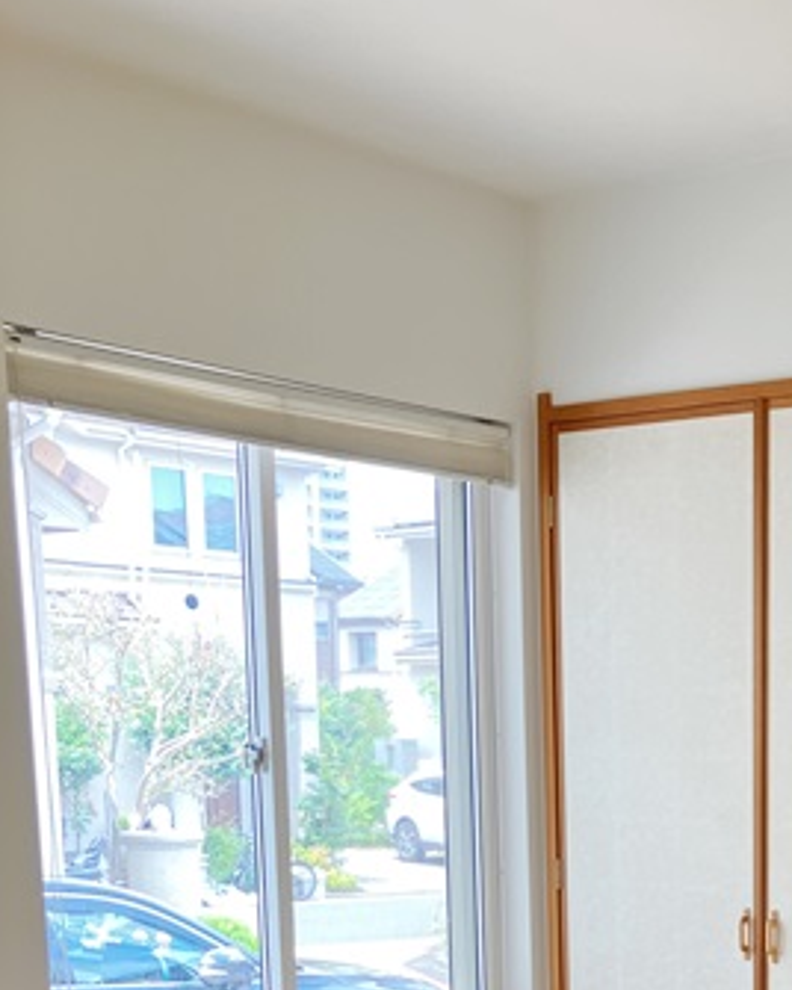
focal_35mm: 62
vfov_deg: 27.7
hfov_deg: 23.3
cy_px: 1099
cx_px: 839
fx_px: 1817
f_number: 1.8
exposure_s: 1/50
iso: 80
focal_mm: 3.99
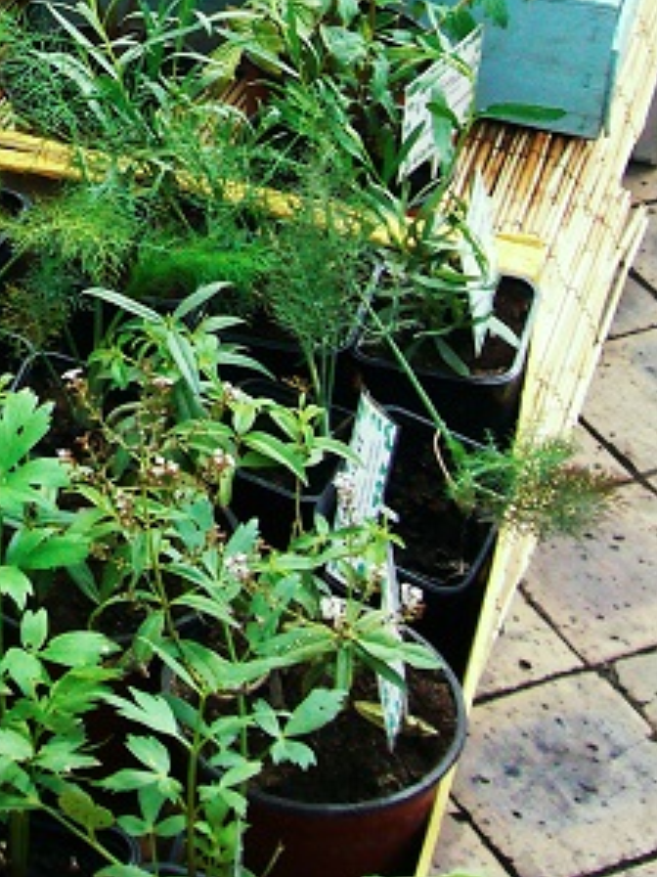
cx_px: -211
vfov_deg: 18.6
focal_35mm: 99
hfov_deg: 14.3
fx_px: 2507
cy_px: -235
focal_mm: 6.1
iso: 80
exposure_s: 1/200
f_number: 6.3
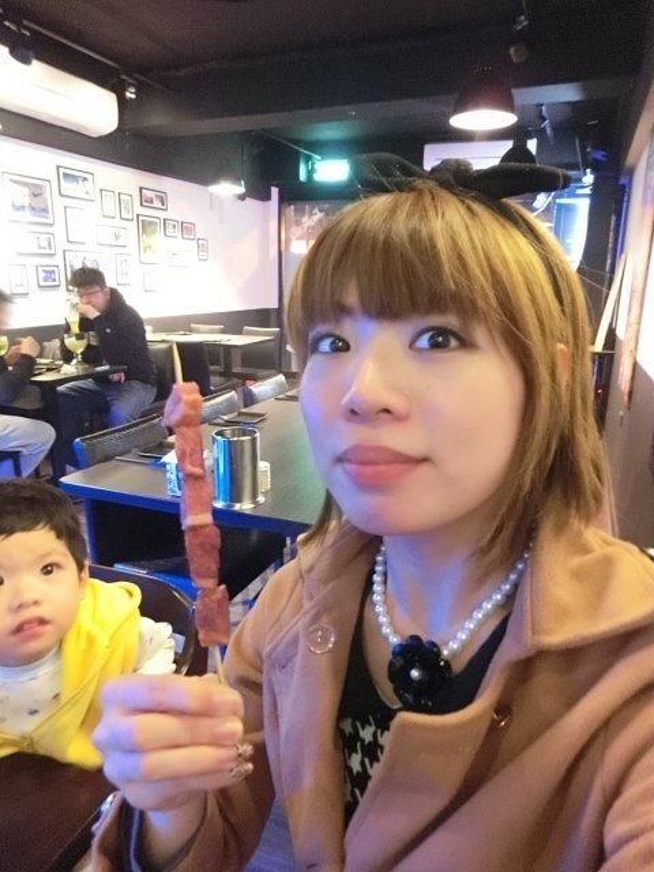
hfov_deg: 56.8
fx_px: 605
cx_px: 327
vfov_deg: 71.6
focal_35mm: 24
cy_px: 436
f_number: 3
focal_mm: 4.24
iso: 1250
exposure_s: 1/8
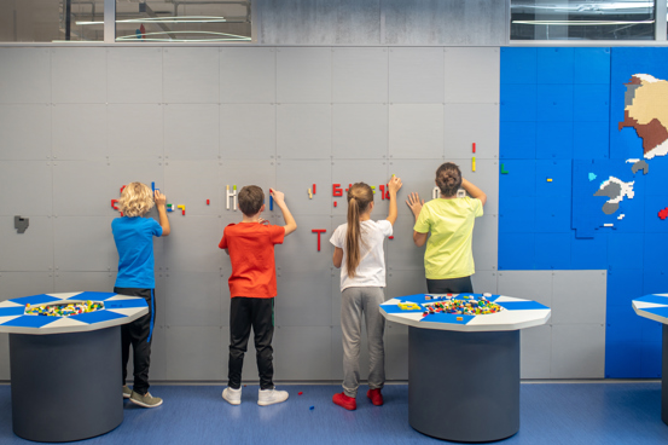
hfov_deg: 47.3
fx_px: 760
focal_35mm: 41
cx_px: 283
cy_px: 197
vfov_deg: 32.6
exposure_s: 1/160
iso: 500
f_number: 2.2
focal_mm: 35
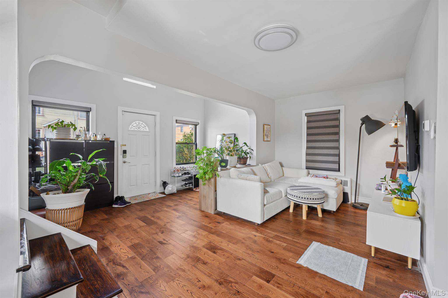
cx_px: 224
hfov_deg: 104.3
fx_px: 174
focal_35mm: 14
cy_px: 149
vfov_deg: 81.2
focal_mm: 14
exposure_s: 1/1.25
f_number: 9
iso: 125
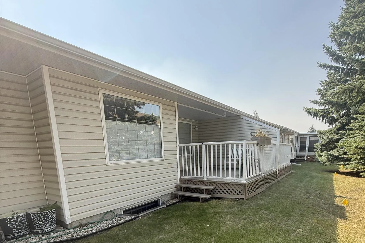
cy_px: 189
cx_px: 188
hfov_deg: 84.0
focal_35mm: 20
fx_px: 203
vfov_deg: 58.0
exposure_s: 1/549
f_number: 2.2
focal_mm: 2.22
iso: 64
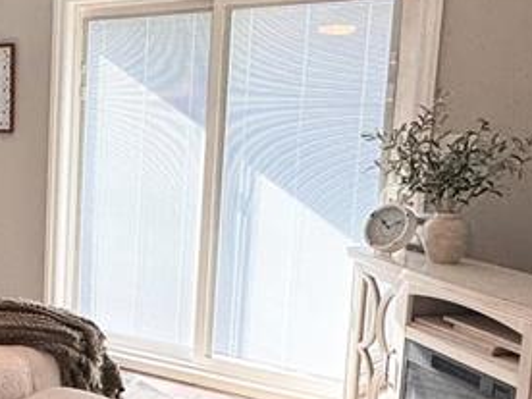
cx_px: -42
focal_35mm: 52
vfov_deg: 28.0
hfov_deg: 32.7
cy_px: 220
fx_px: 799
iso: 64
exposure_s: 1/120
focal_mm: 2.22
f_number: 2.2
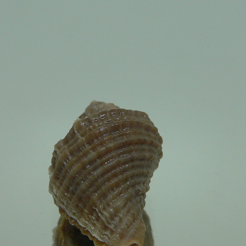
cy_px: 159
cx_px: 108
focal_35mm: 59
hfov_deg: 29.0
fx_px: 474
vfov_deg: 28.9
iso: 100
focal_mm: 4.6
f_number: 2.8
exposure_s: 1/60
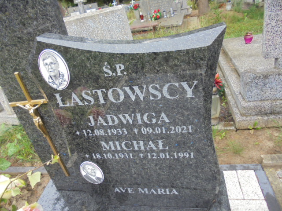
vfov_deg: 53.1
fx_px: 212
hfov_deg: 67.3
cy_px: 106
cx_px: 141
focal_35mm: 26
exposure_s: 1/50
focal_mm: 4.6
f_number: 3.5
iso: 100
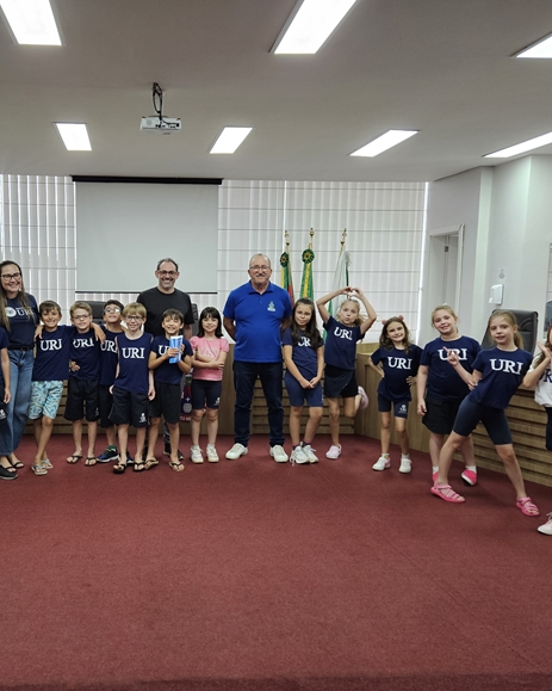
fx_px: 633
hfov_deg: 46.2
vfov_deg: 57.2
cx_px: 172
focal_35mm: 31
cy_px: 356
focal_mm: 5.4
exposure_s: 1/170
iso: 400
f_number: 1.8
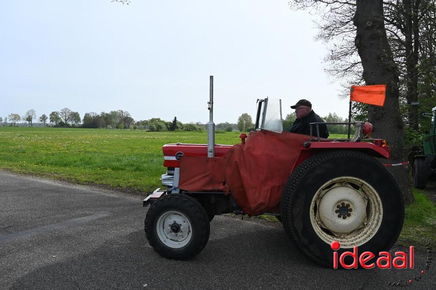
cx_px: 218
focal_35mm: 29
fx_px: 351
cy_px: 145
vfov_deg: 44.9
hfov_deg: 63.7
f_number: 7.1
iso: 100
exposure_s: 1/400
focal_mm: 19.5
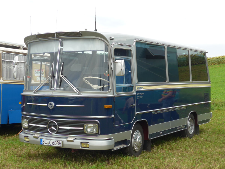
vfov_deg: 23.7
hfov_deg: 31.2
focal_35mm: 62
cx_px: 112
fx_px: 403
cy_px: 84
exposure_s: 1/160
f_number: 3.7
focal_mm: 12.7
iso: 80
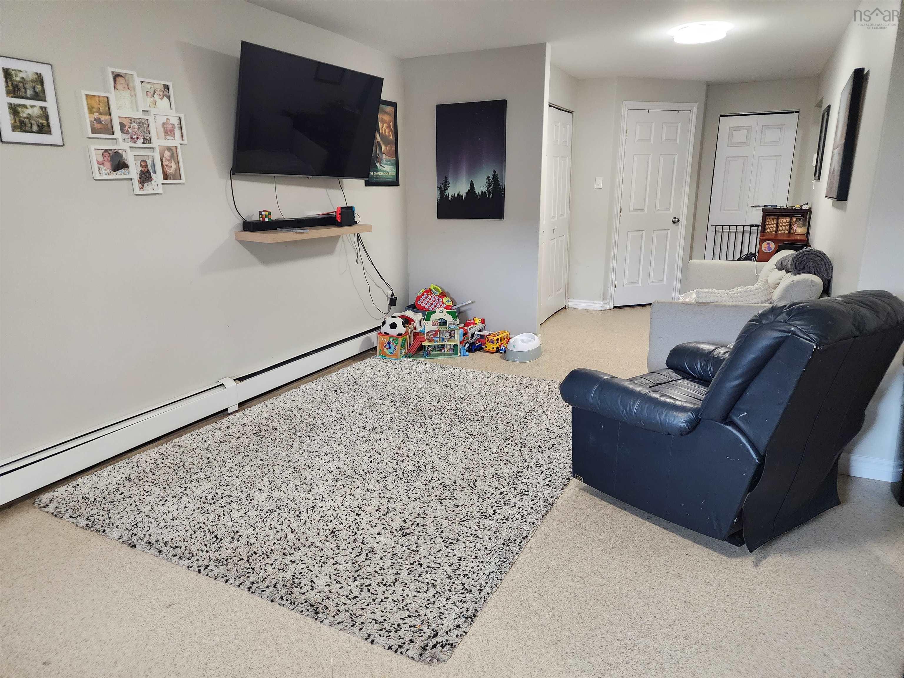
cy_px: 339
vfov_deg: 58.9
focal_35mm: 23
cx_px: 452
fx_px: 601
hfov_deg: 73.9
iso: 640
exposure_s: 1/120
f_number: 1.8
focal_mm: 6.4
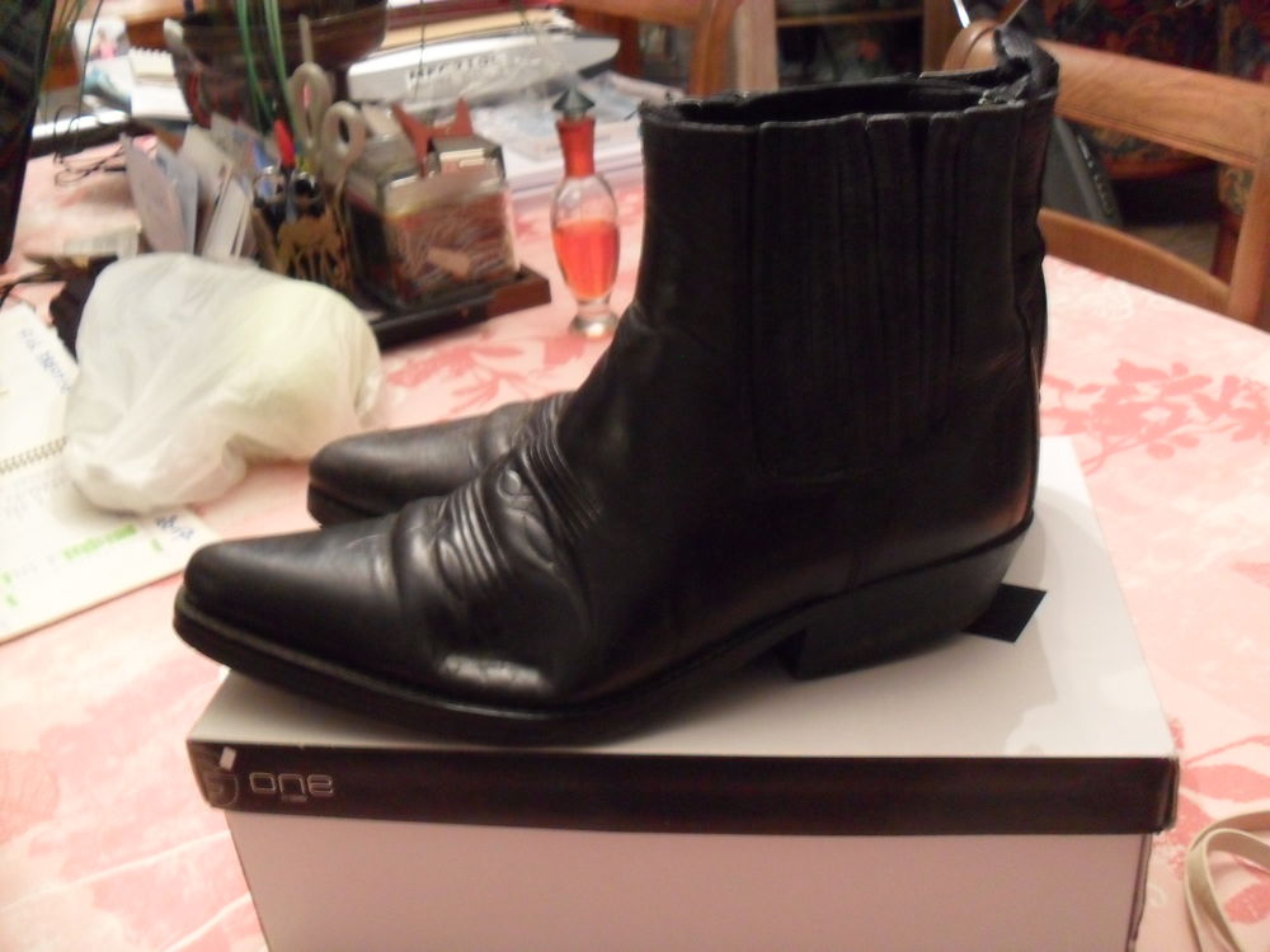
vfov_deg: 40.7
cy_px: 476
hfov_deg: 52.6
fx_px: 1284
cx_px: 635
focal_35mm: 35
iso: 400
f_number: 3
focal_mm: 6.3
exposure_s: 1/6
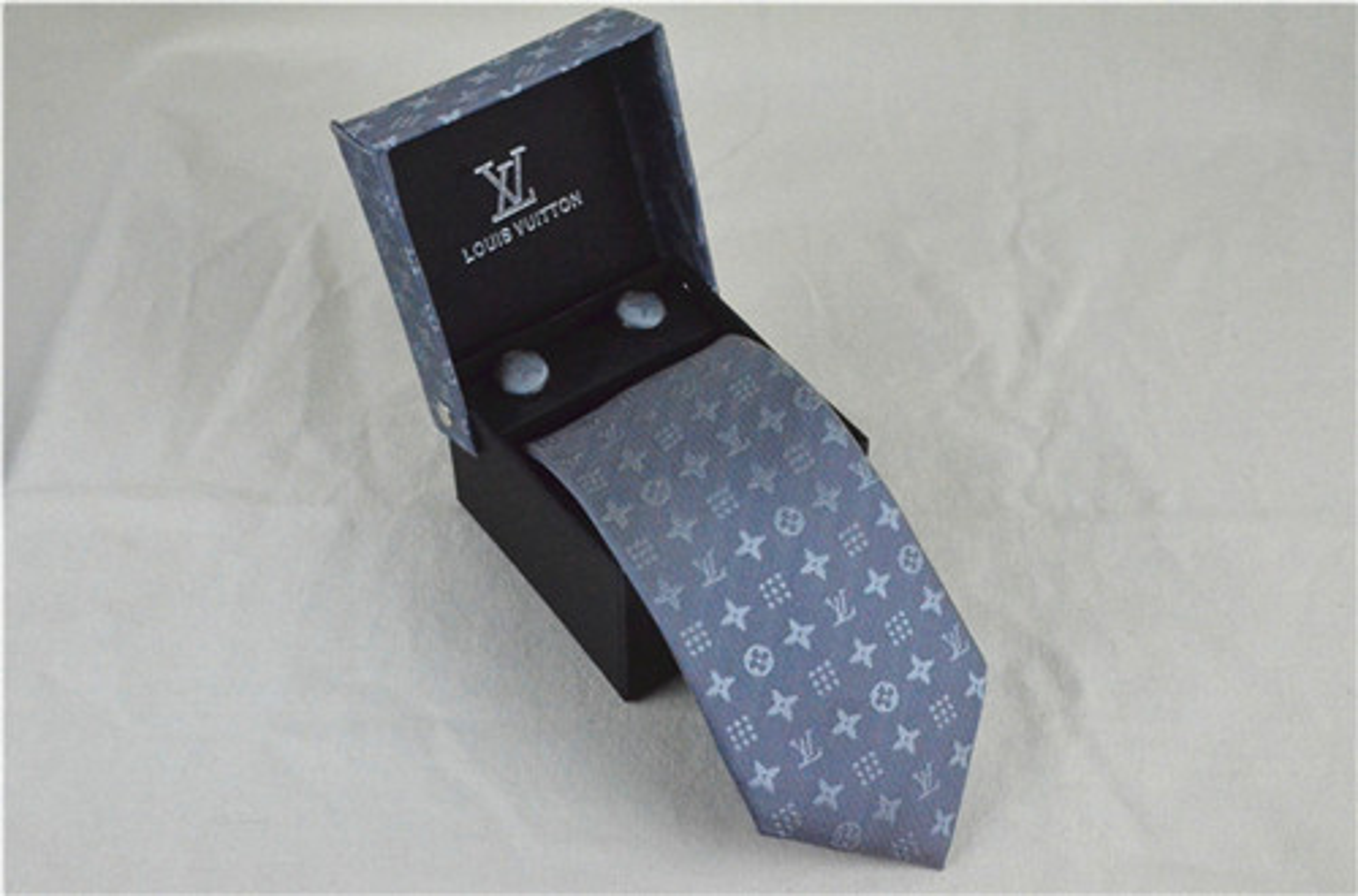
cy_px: 448
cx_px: 679
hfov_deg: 39.0
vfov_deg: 26.3
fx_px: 1918
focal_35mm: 51
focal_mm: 34
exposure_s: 1/800
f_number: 14
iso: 6400
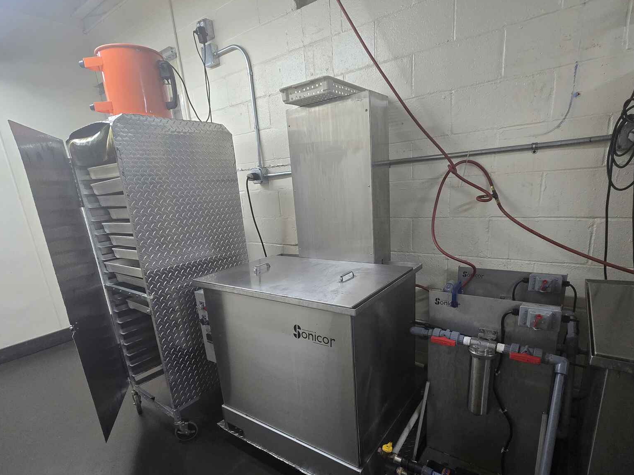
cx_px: 318
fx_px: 311
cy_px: 280
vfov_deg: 74.1
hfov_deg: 91.0
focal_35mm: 17
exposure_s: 1/60
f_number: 2.2
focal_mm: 2.2
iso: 400
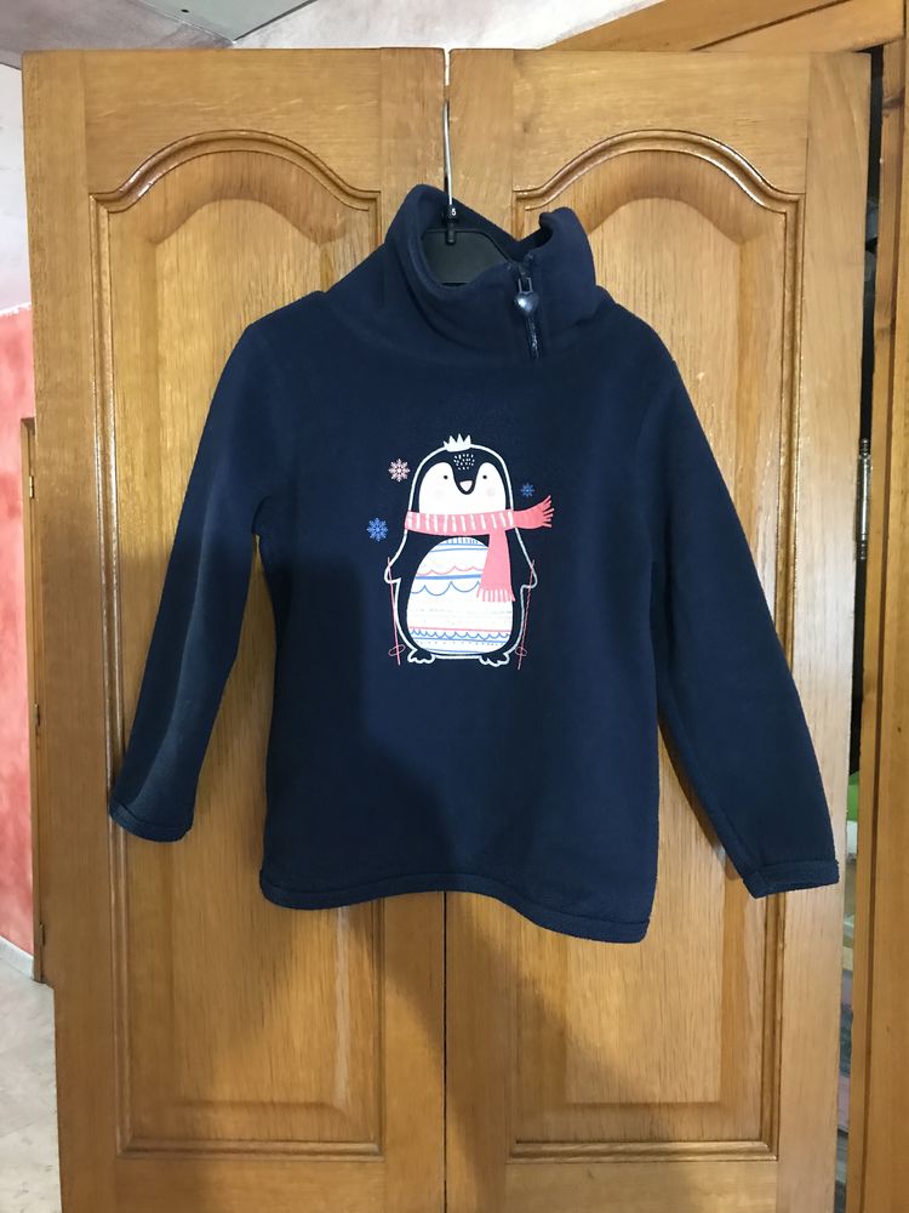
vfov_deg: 63.4
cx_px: 454
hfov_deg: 49.7
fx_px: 980
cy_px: 606
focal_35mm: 28
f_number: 1.8
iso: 100
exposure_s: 1/6
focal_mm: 3.99
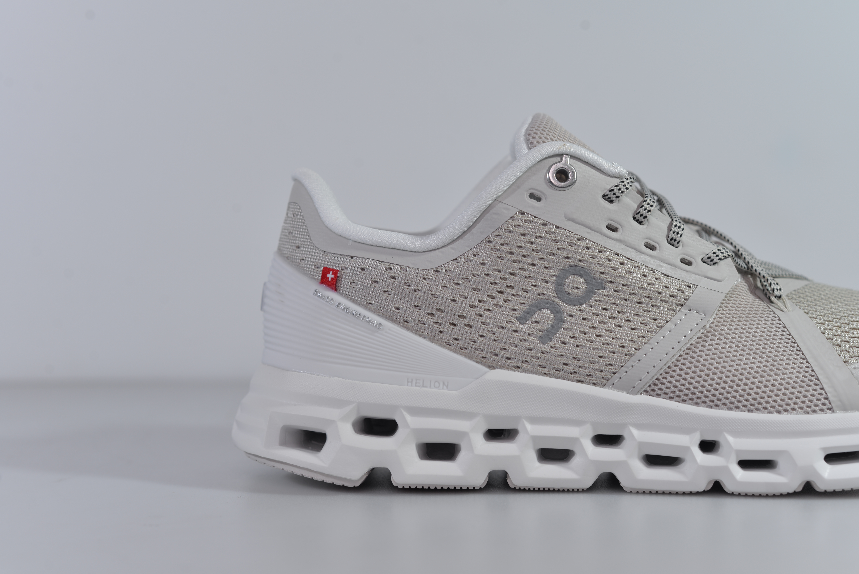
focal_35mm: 50
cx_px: 430
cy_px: 287
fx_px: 1193
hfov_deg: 39.6
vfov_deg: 27.0
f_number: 5.6
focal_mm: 50
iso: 100
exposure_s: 1/320
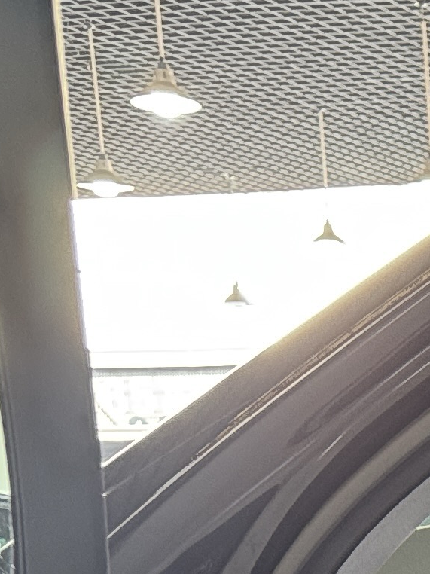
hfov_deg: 9.9
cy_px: 1113
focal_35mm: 127
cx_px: 1118
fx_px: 2105
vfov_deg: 13.5
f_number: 1.78
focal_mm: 6.76
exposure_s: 1/60
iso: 400
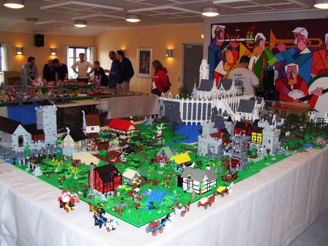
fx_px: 341
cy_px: 123
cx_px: 164
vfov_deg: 39.7
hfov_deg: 51.4
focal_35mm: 36
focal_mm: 6
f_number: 2.7
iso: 160
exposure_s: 1/60
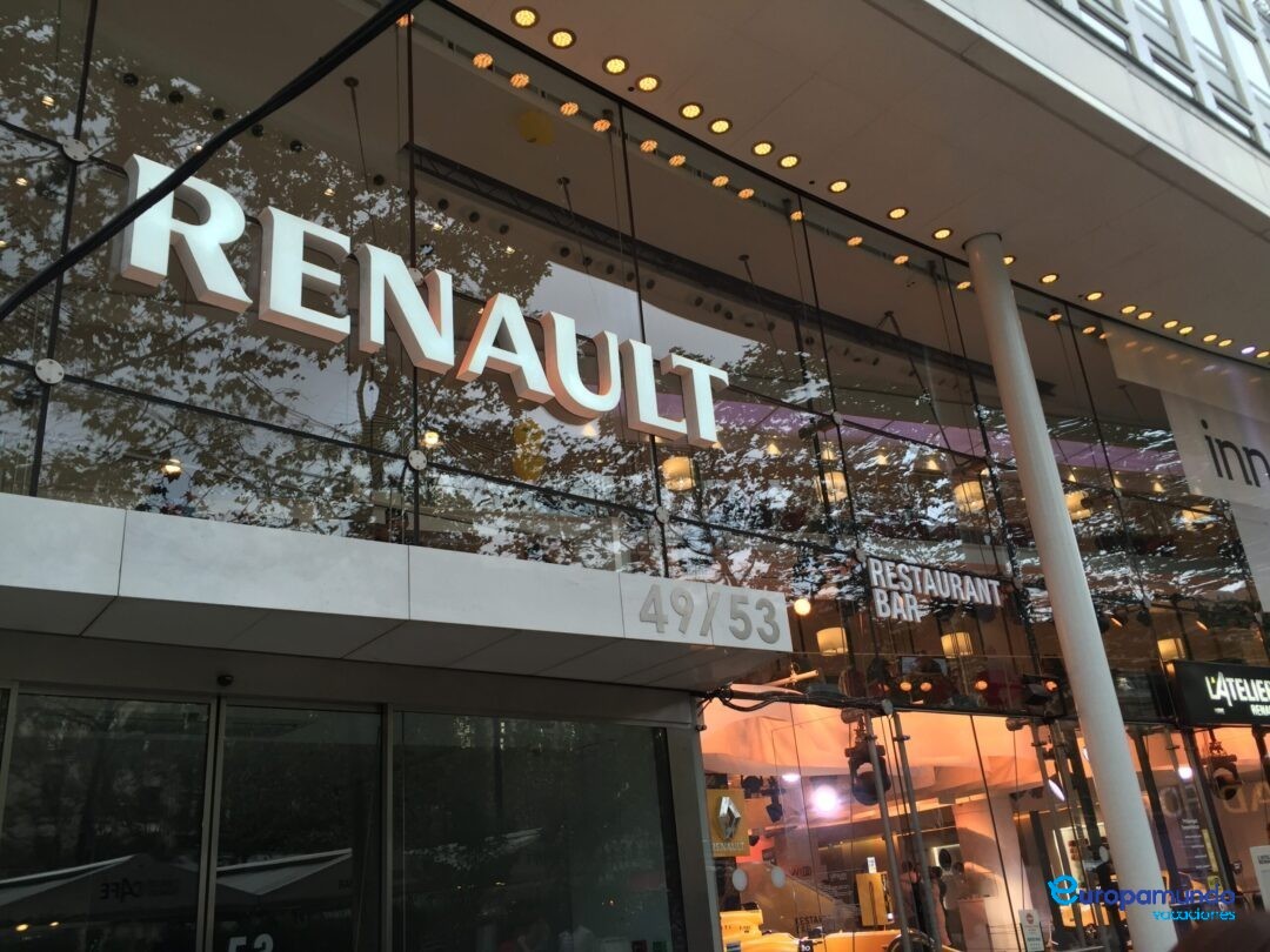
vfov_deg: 48.2
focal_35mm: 29
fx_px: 1064
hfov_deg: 61.7
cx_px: 635
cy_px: 476
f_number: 2.2
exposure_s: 1/100
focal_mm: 4.15
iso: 40
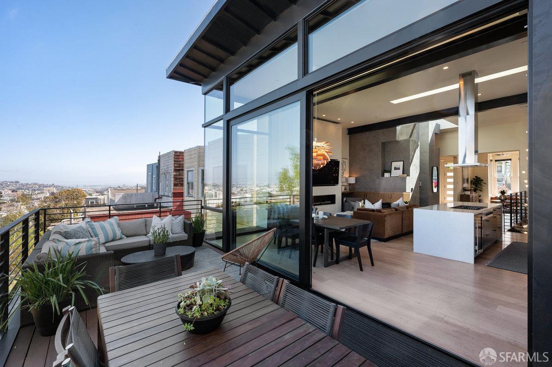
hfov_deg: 96.8
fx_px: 245
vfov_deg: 73.6
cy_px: 184
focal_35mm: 16
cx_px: 276
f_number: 9
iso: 200
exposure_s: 1/100
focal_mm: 16
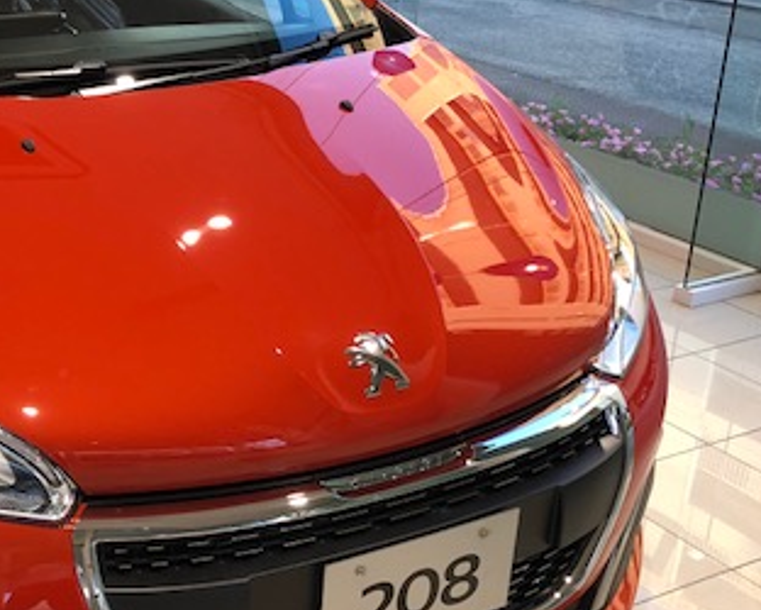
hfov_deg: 32.5
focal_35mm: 56
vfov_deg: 27.2
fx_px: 1262
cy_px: 310
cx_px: 137
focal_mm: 3.99
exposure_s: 1/30
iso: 25
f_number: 1.8
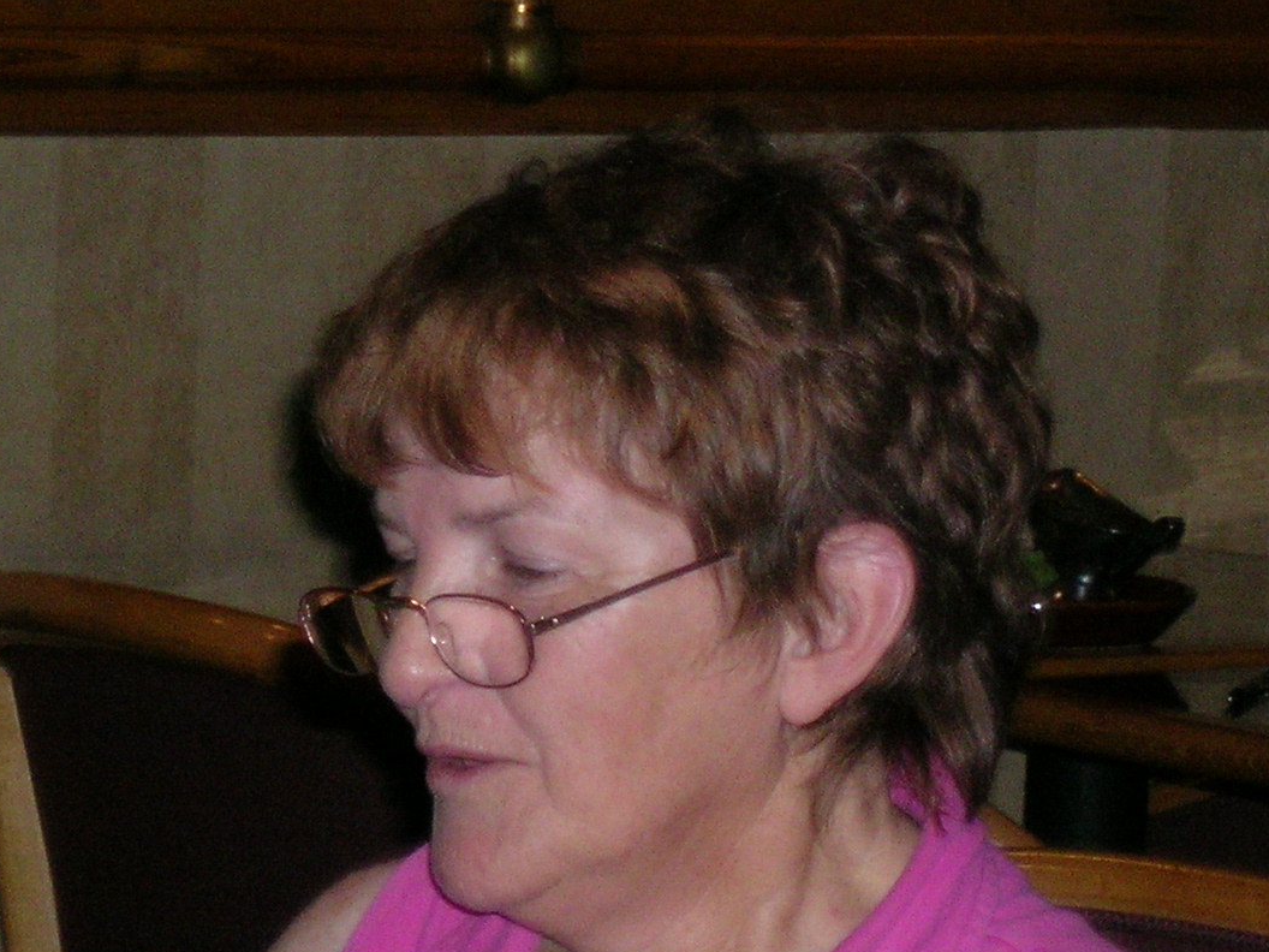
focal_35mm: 221
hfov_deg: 8.9
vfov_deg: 6.7
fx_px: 8102
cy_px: 1071
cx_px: -36
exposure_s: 1/121
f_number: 4.3
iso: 182
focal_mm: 18.8
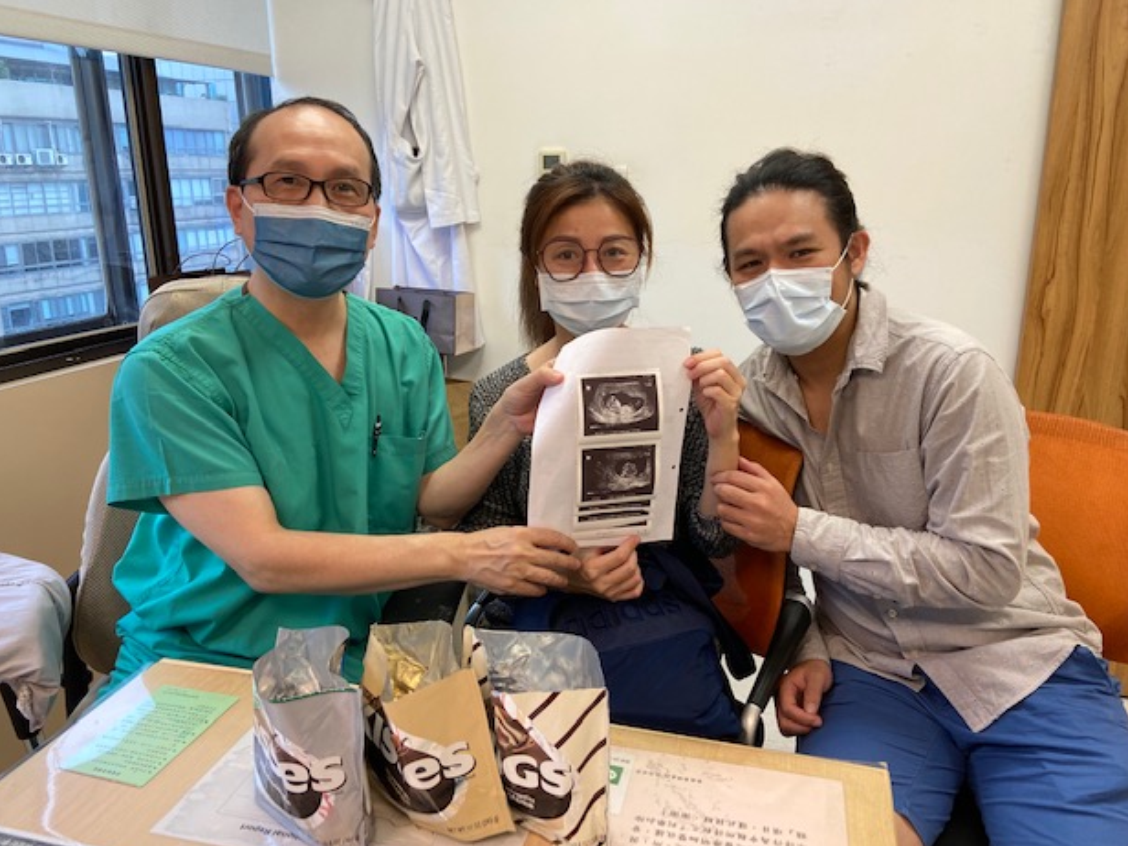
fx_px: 880
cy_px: 425
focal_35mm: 27
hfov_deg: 65.3
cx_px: 575
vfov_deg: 51.4
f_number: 1.8
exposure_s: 1/120
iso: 125
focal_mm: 4.25
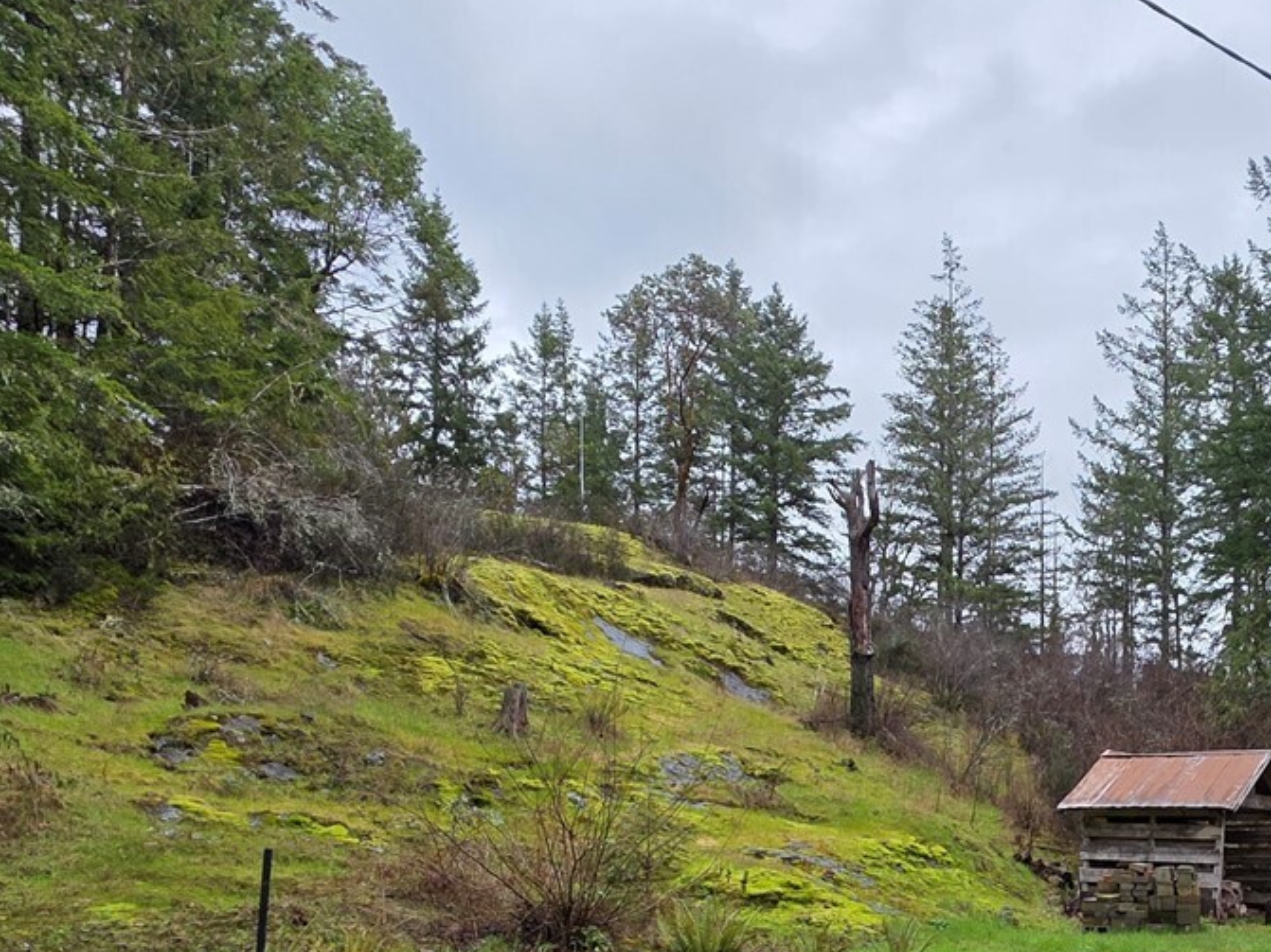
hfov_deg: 54.3
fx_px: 1138
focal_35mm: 31
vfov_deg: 42.6
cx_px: 1021
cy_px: 806
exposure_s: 1/440
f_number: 1.9
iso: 40
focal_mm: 2.2
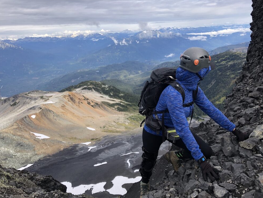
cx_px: 130
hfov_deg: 61.7
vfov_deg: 48.2
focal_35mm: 29
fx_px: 220
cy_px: 100
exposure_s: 1/787
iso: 20
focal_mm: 3.99
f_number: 1.8
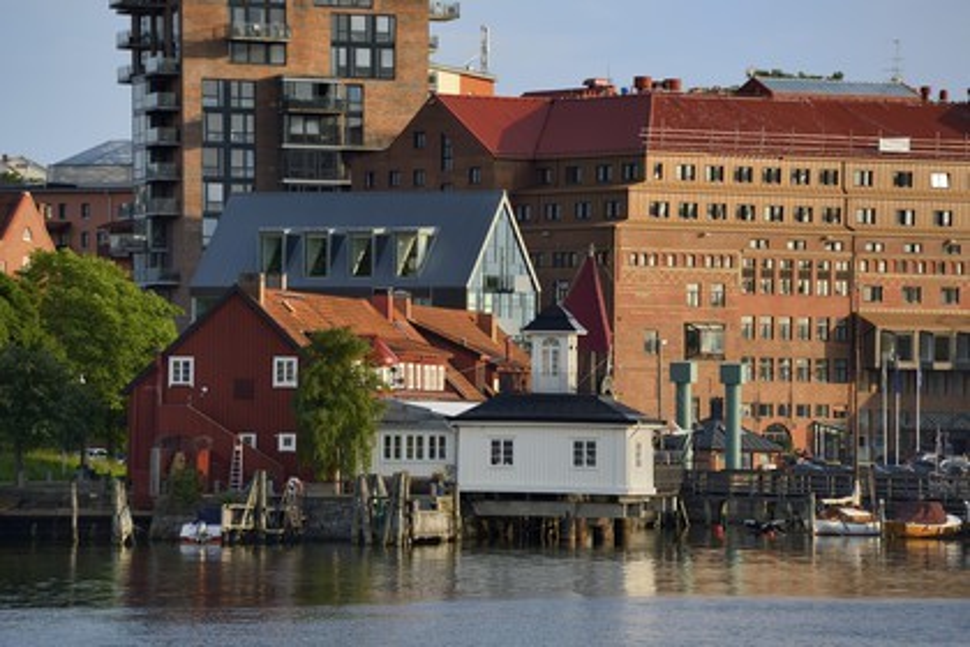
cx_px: 485
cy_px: 324
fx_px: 5388
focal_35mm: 200
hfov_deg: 10.3
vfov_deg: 6.9
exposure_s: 1/500
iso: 200
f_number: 5.6
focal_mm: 200
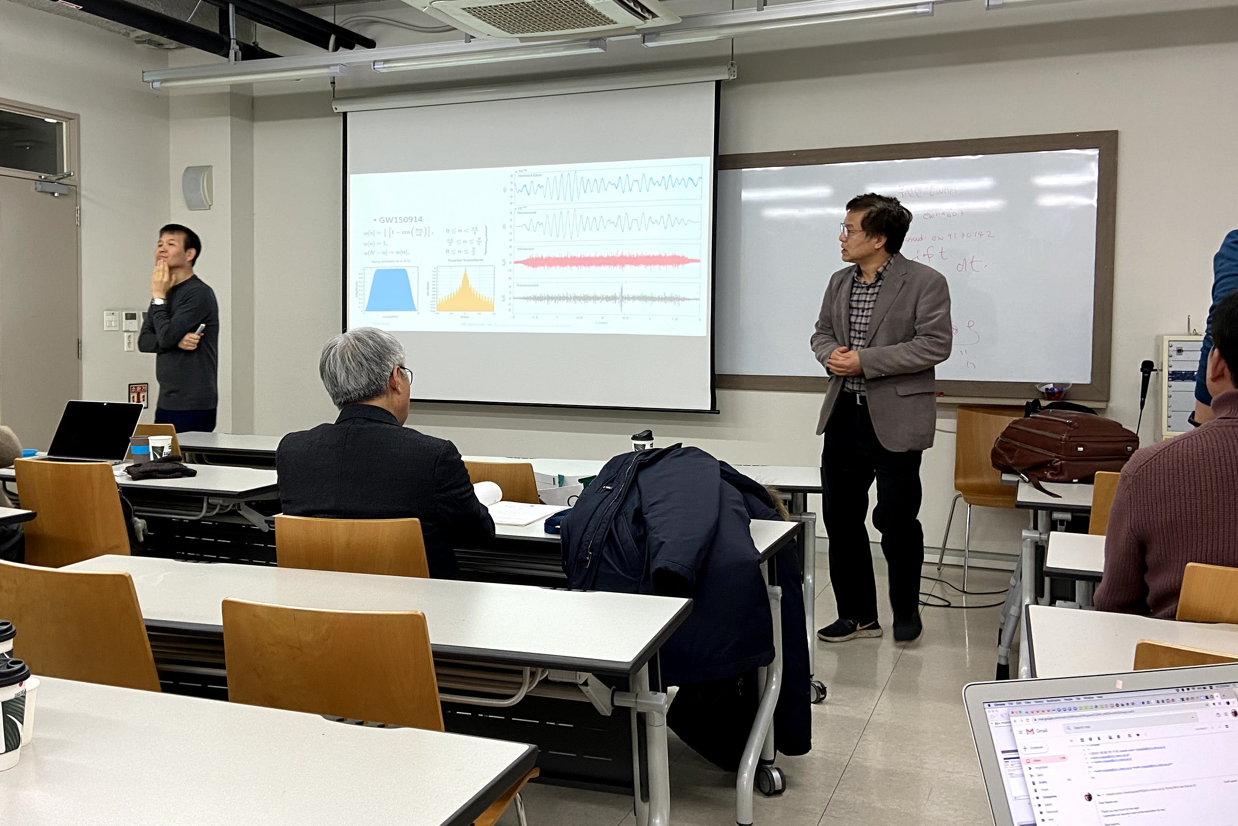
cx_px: 513
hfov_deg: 55.5
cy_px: 382
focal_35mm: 34
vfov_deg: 38.9
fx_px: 1169
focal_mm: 4.25
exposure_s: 1/60
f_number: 1.8
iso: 80
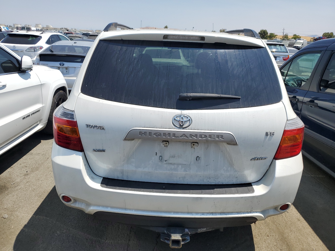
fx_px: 252
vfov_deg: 53.1
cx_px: 168
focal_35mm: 26
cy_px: 126
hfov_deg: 67.3
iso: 50
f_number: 1.5
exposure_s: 1/3333
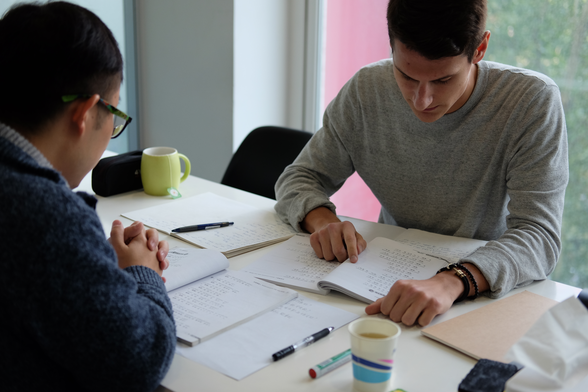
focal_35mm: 53
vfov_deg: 25.5
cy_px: 196
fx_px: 866
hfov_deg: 37.5
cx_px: 294
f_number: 2
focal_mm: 35
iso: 400
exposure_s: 1/350
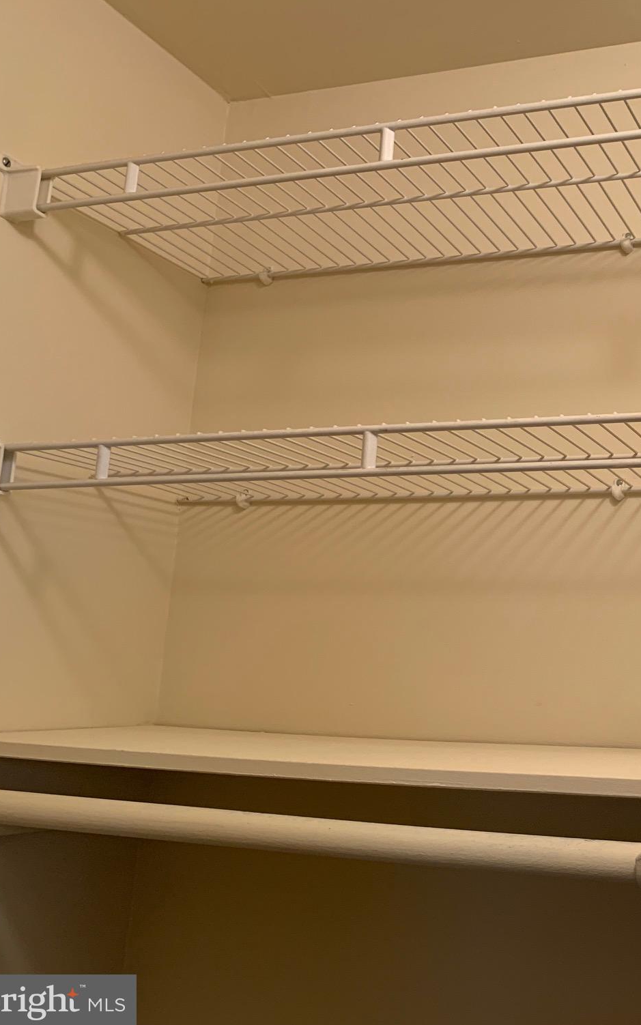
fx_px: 1034
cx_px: 657
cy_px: 514
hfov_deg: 31.6
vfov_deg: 52.7
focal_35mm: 37
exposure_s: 1/60
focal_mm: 4.25
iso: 100
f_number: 1.8
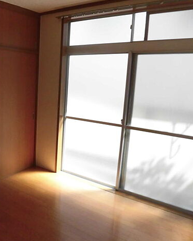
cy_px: 119
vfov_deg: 55.7
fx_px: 229
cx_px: 34
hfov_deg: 43.3
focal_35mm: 32
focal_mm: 4.3
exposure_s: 1/500
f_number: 3.1
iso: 320
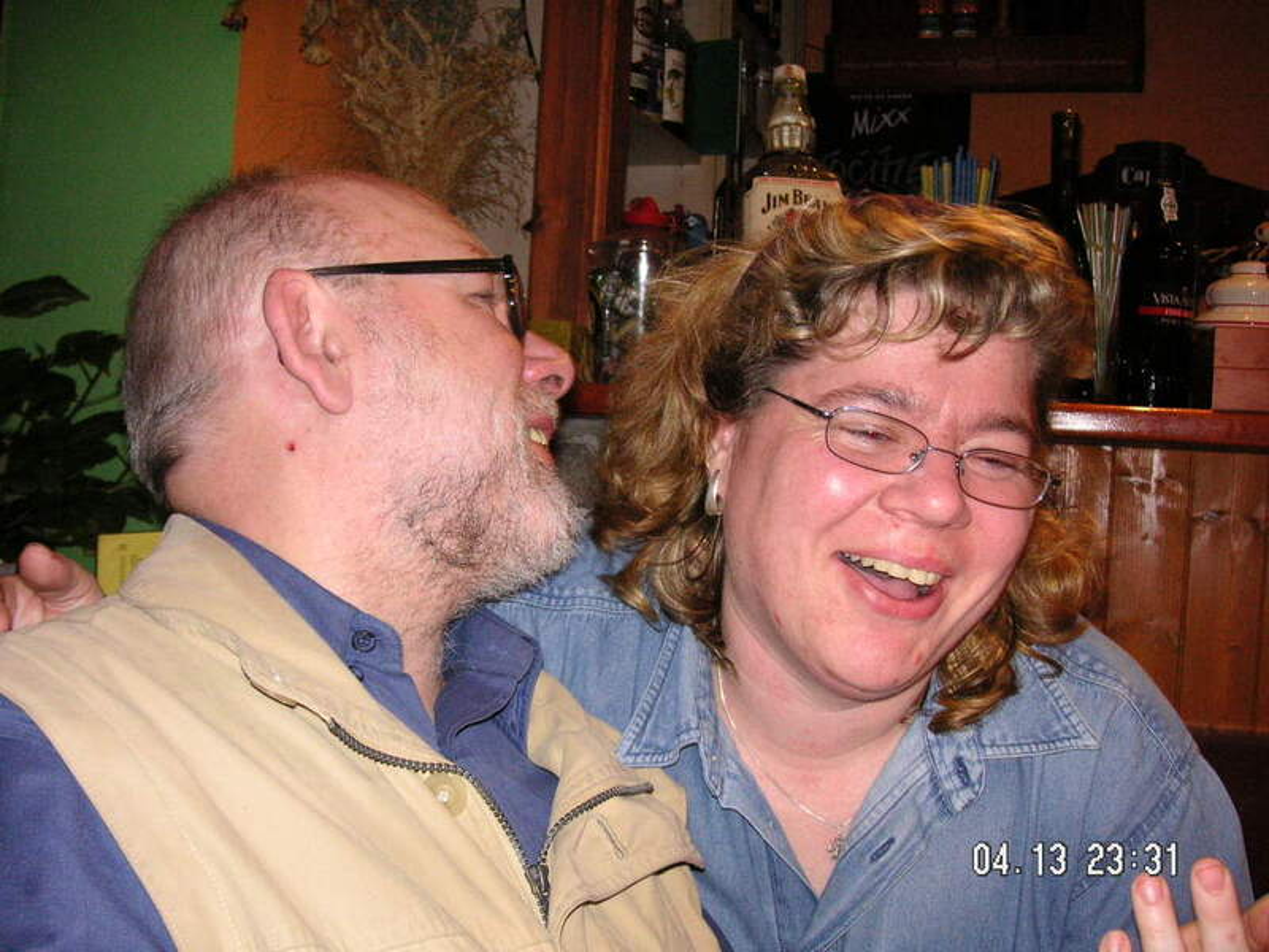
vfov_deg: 38.7
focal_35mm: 37
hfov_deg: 50.1
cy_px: 476
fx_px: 1356
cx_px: 634
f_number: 2.8
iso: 160
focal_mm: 6.1
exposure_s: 1/45
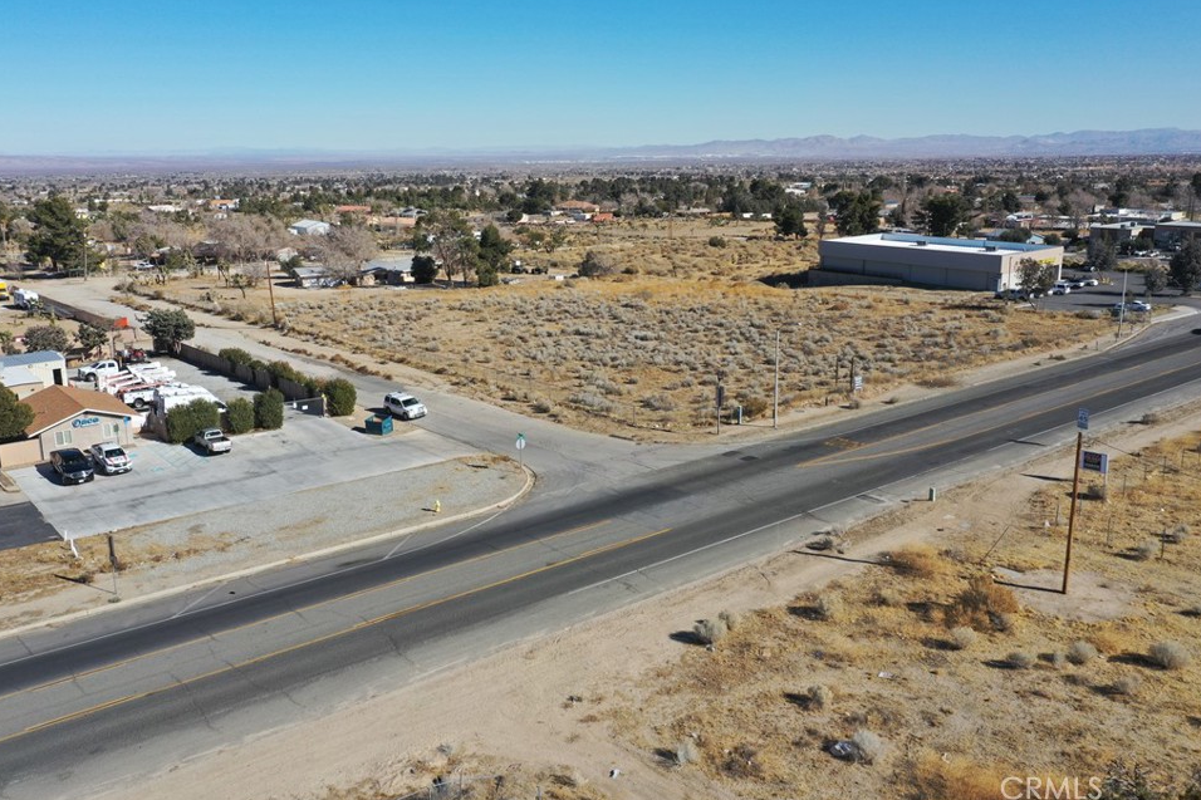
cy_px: 377
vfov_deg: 43.6
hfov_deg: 61.9
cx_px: 597
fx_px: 1001
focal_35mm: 30
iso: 100
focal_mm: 10.26
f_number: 6.3
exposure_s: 1/500
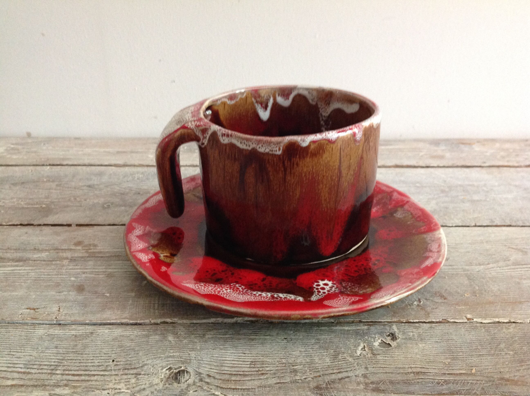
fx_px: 535
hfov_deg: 52.7
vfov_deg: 40.6
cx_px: 265
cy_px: 198
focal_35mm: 35
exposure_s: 1/15
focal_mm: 4.28
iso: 320
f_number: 2.4
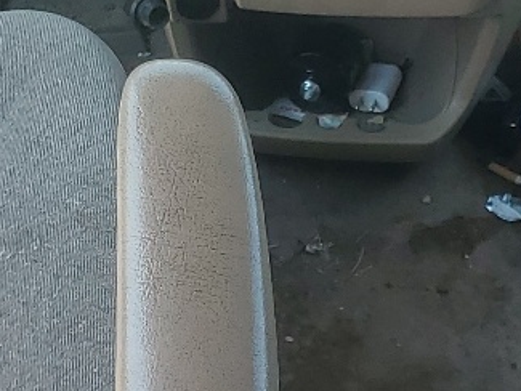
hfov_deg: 15.4
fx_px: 1927
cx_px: 298
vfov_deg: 11.5
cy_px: 61
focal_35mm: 128
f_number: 1.5
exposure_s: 1/417
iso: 50
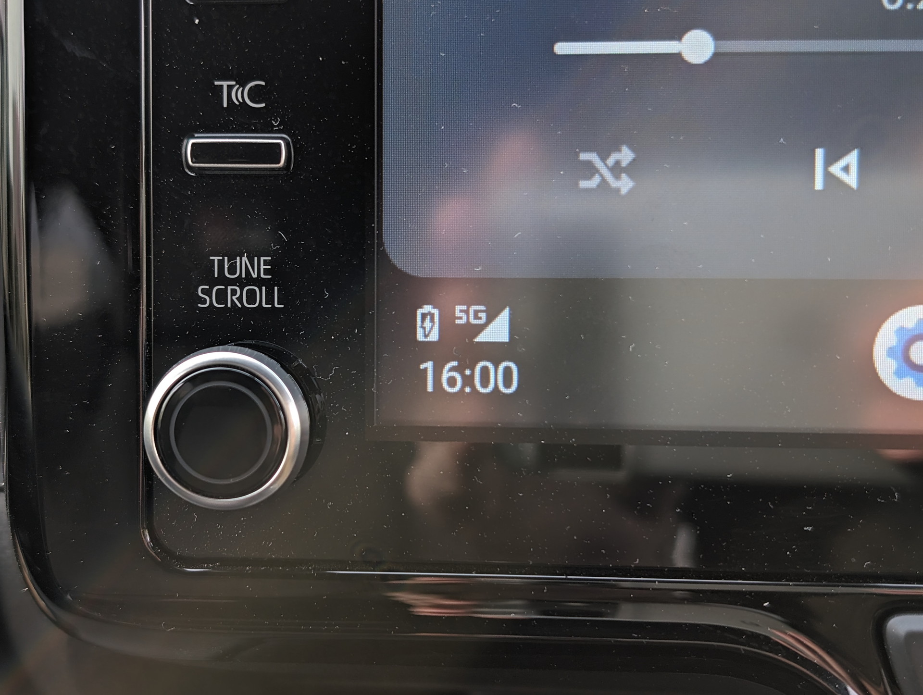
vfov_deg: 29.8
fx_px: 1308
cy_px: 348
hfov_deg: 38.9
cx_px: 462
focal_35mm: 49
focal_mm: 6.9
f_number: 1.68
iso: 21
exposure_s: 1/50.9
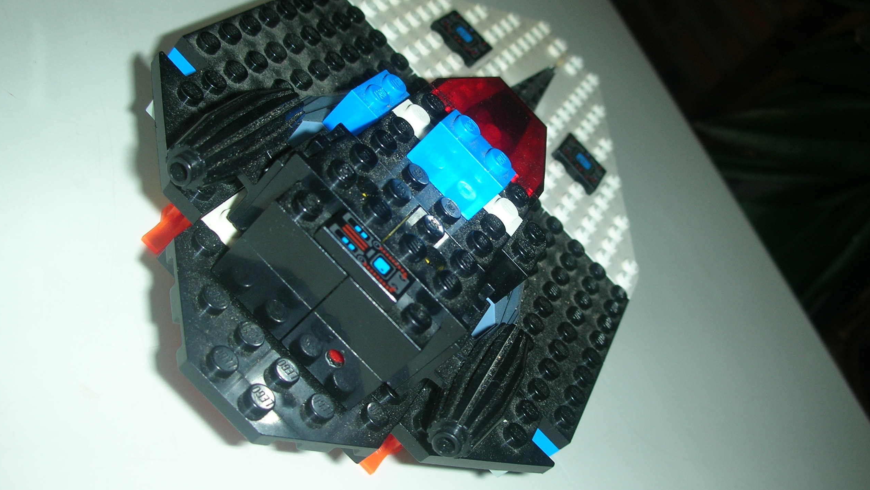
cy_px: 229
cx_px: 430
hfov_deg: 51.6
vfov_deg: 30.4
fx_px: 900
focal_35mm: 39
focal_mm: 5.8
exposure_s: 1/60.1
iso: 50
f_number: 3
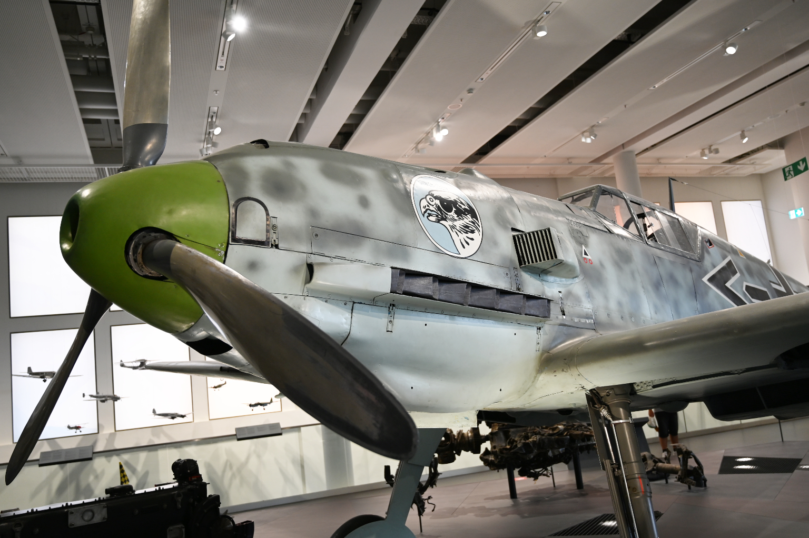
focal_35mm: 31
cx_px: 404
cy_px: 269
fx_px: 696
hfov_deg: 60.3
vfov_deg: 42.3
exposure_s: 1/125
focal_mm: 31
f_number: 4
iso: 400
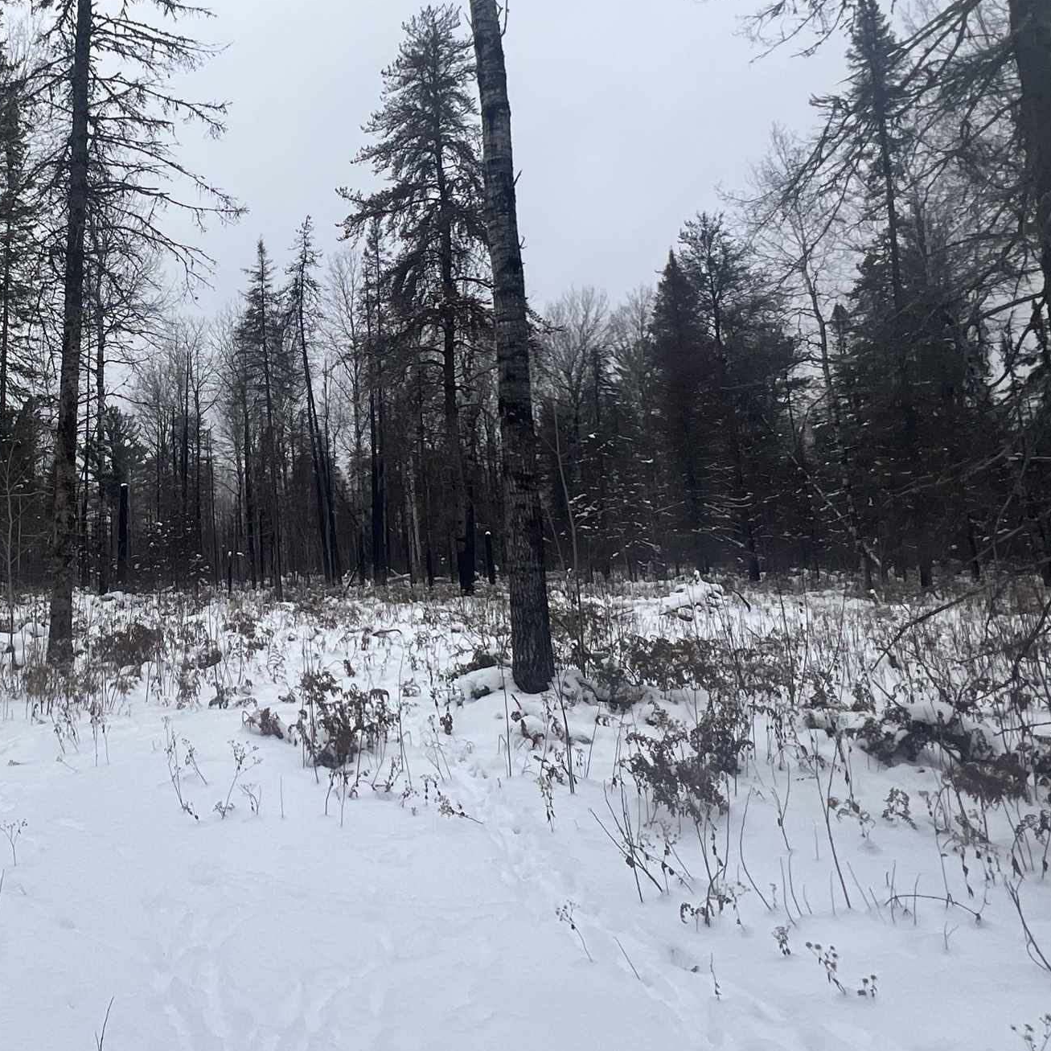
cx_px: 182
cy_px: 380
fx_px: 927
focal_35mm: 27
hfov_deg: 54.2
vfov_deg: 58.2
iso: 32
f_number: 1.8
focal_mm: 1.57
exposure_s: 1/737
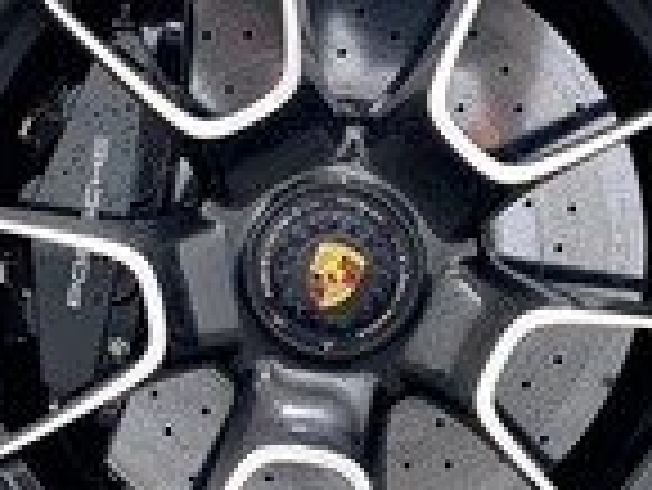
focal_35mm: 84
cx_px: 279
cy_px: 276
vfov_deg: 17.6
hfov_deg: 23.2
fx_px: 1583
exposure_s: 1/122
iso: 64
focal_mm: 3
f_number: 1.8
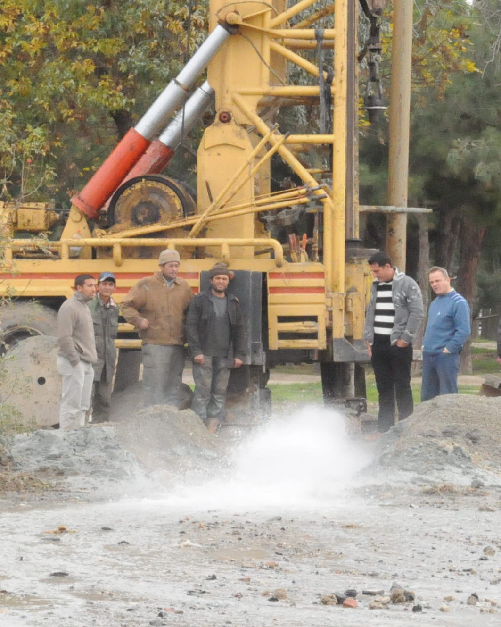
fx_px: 4729
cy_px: 246
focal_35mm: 255
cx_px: -8
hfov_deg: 6.0
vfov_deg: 7.6
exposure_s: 1/250
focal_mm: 75
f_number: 20
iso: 3200
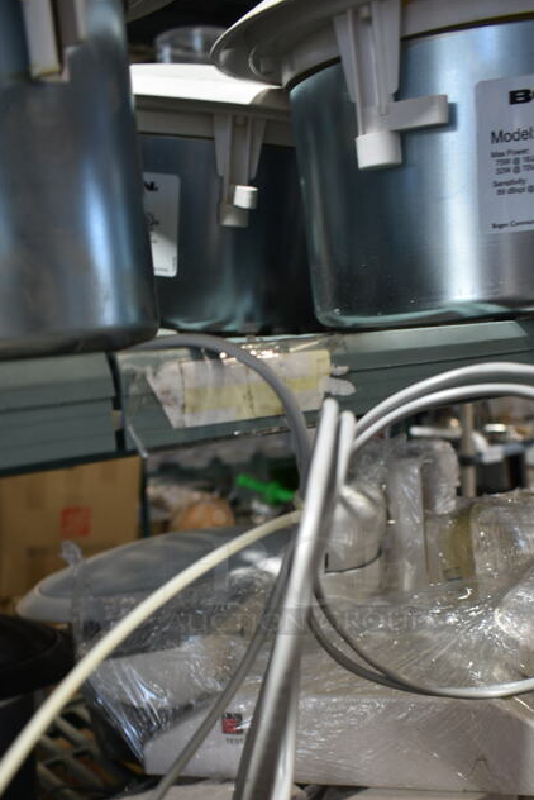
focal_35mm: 39
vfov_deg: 48.2
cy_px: 569
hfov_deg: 34.2
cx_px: 297
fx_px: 867
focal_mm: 18
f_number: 3.5
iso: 110
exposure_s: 1/30
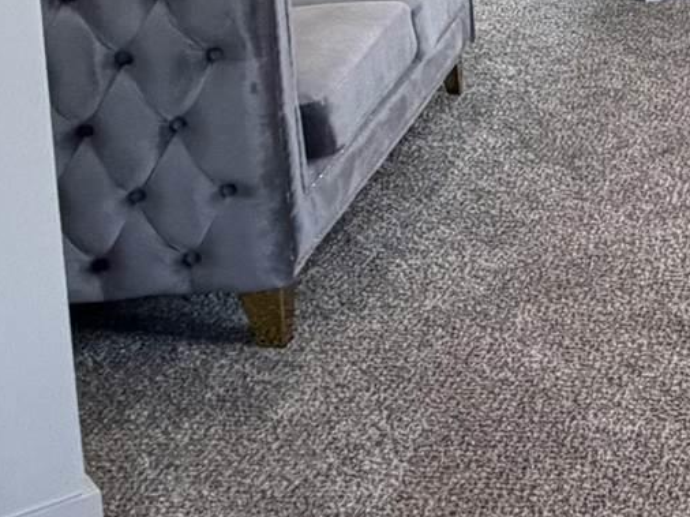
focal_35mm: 85
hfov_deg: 19.2
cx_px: 1129
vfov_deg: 16.3
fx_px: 1693
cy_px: -181
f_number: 2.2
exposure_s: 1/60
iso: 200
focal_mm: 2.22
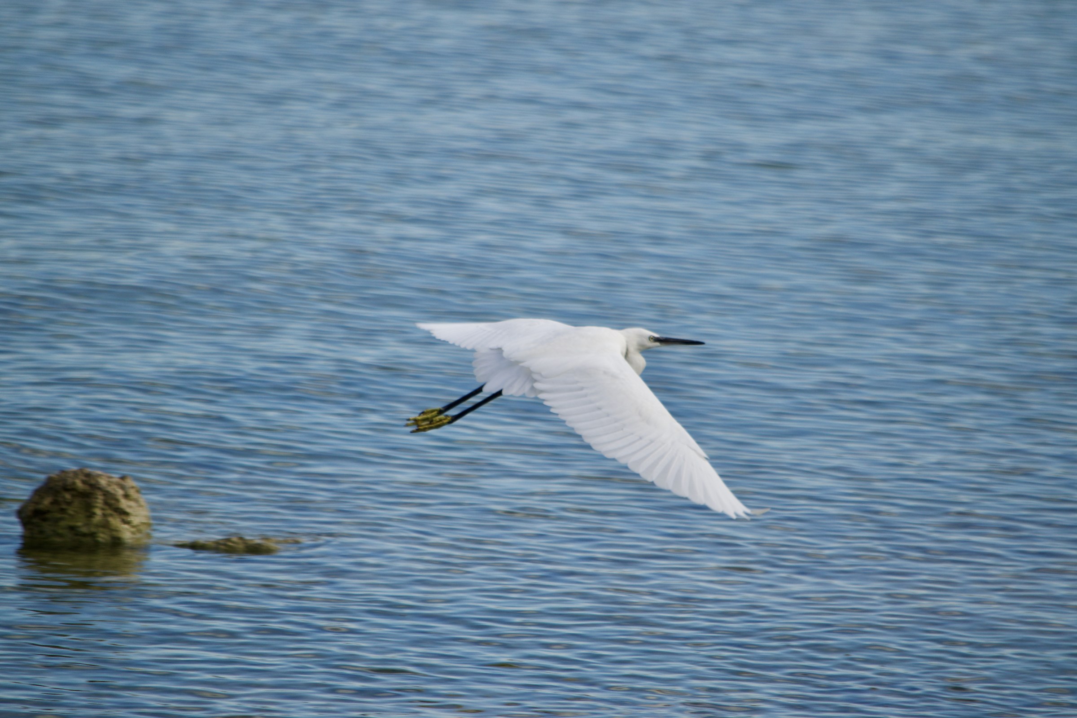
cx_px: 538
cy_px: 359
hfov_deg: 4.6
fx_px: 13461
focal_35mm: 450
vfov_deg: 3.1
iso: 200
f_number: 6.3
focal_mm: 300
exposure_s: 1/640
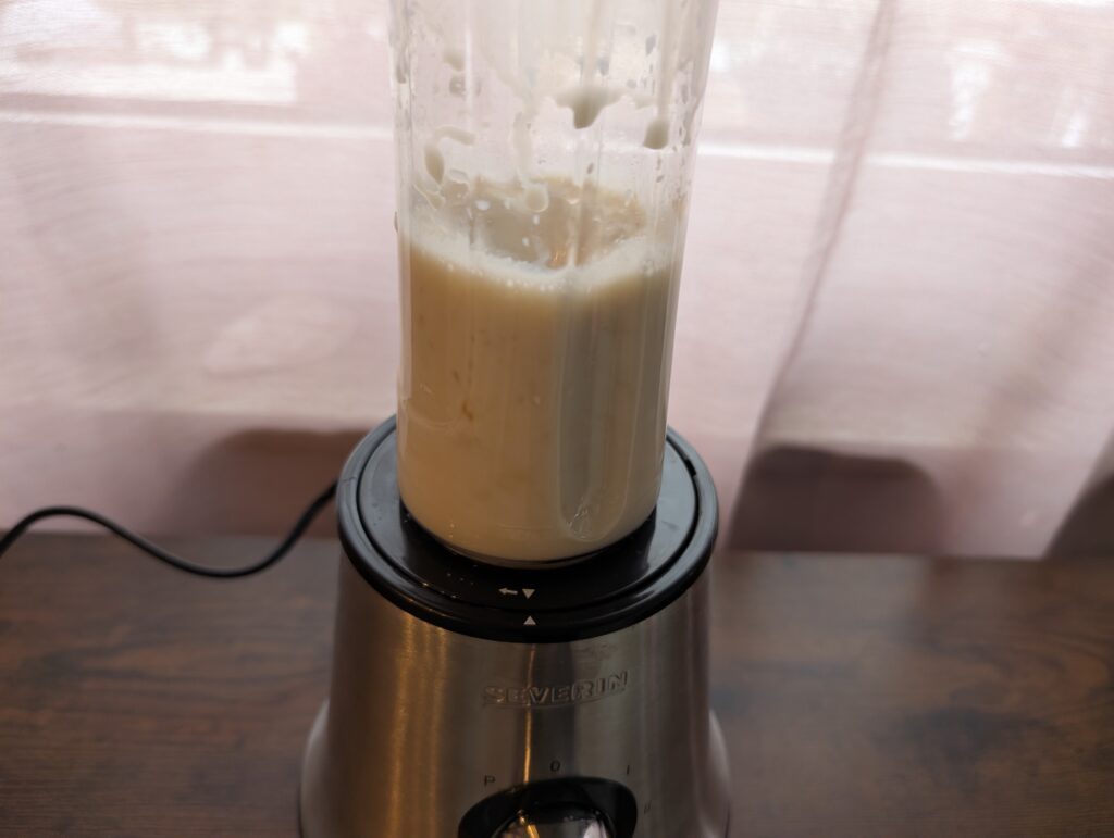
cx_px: 557
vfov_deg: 56.9
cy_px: 419
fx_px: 773
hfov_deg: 71.5
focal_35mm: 24
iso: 283
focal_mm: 6.9
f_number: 1.68
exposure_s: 1/100
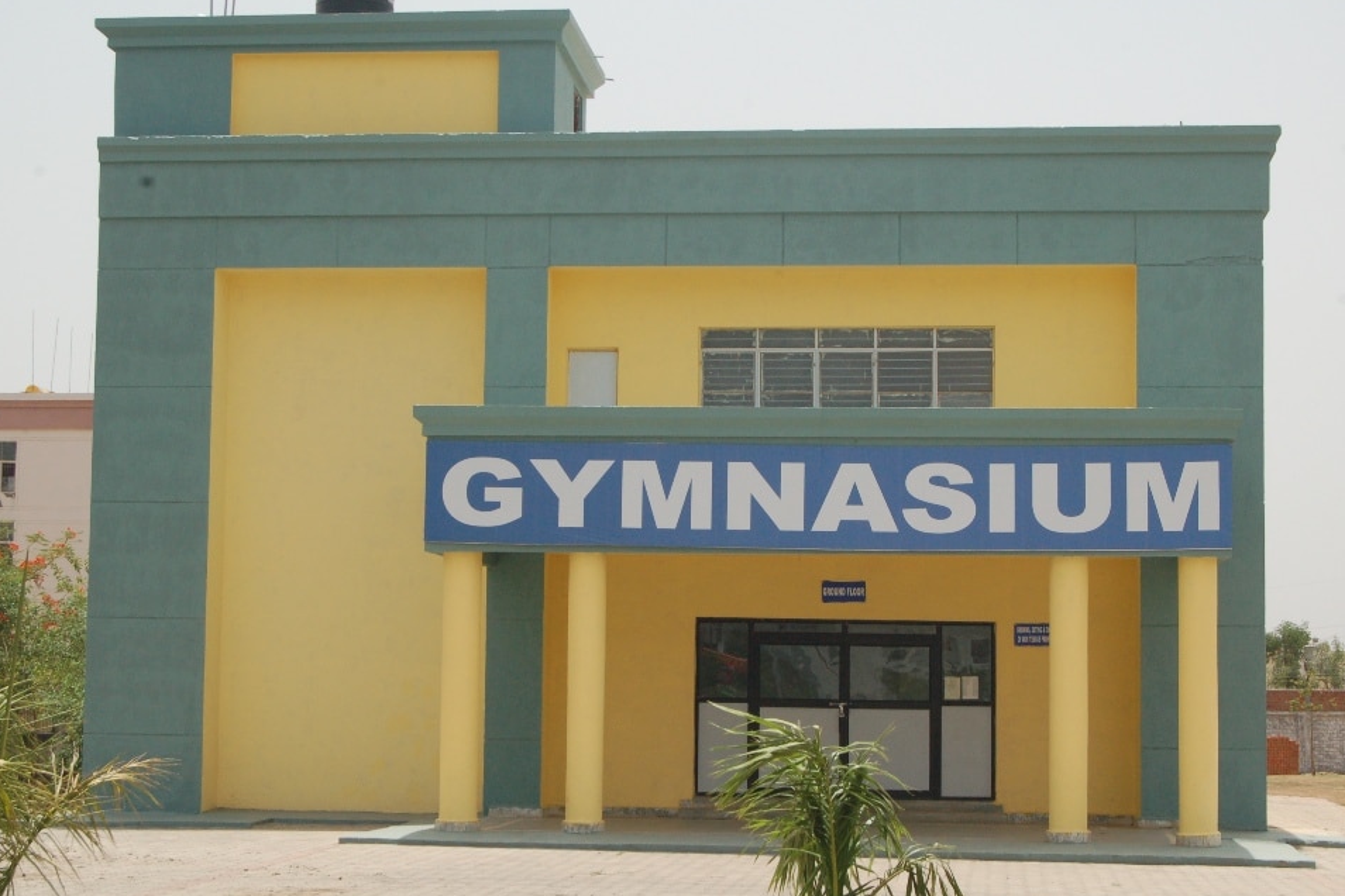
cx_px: 691
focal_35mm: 74
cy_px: 421
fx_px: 2765
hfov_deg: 27.3
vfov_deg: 18.4
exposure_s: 1/640
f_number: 13
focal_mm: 46
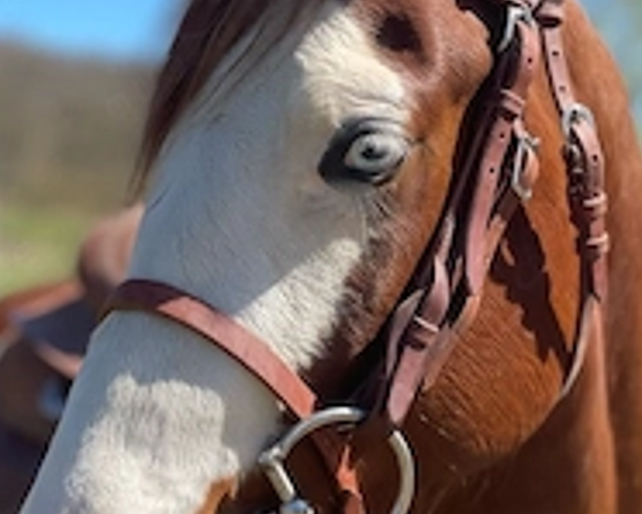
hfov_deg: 17.6
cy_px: 352
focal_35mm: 109
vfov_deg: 14.1
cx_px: 276
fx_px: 2072
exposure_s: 1/841
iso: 32
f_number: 2
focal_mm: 6
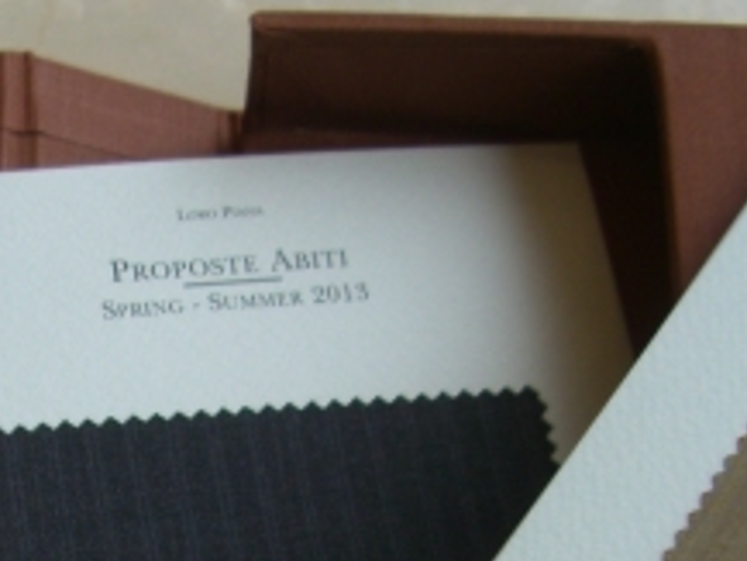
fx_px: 2418
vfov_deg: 12.8
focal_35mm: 112
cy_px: 750
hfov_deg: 17.4
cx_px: 158
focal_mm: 7.9
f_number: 2.8
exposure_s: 1/125
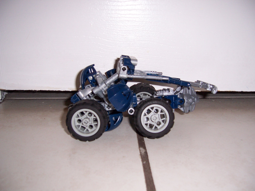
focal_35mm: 36
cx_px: 128
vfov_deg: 39.7
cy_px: 96
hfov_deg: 51.4
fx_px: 265
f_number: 3
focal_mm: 6
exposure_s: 1/60
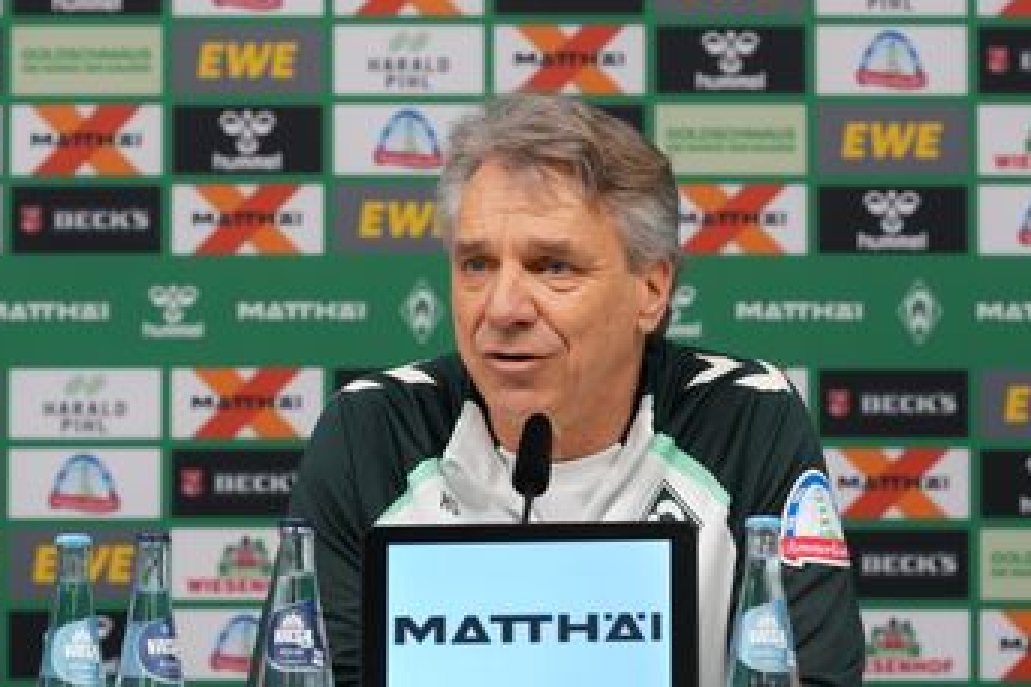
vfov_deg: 5.2
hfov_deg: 7.8
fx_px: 7531
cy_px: 327
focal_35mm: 263
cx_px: 558
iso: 125
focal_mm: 150
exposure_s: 1/20
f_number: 4.5
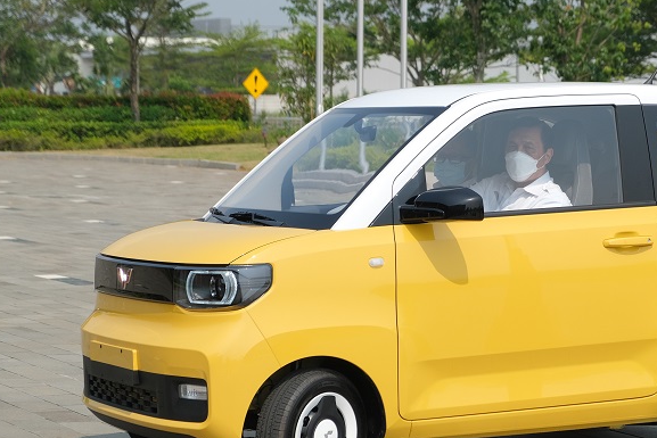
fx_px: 2099
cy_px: 209
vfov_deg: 11.9
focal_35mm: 115
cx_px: 409
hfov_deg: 17.8
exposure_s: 1/4000
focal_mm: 55
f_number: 4
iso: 400
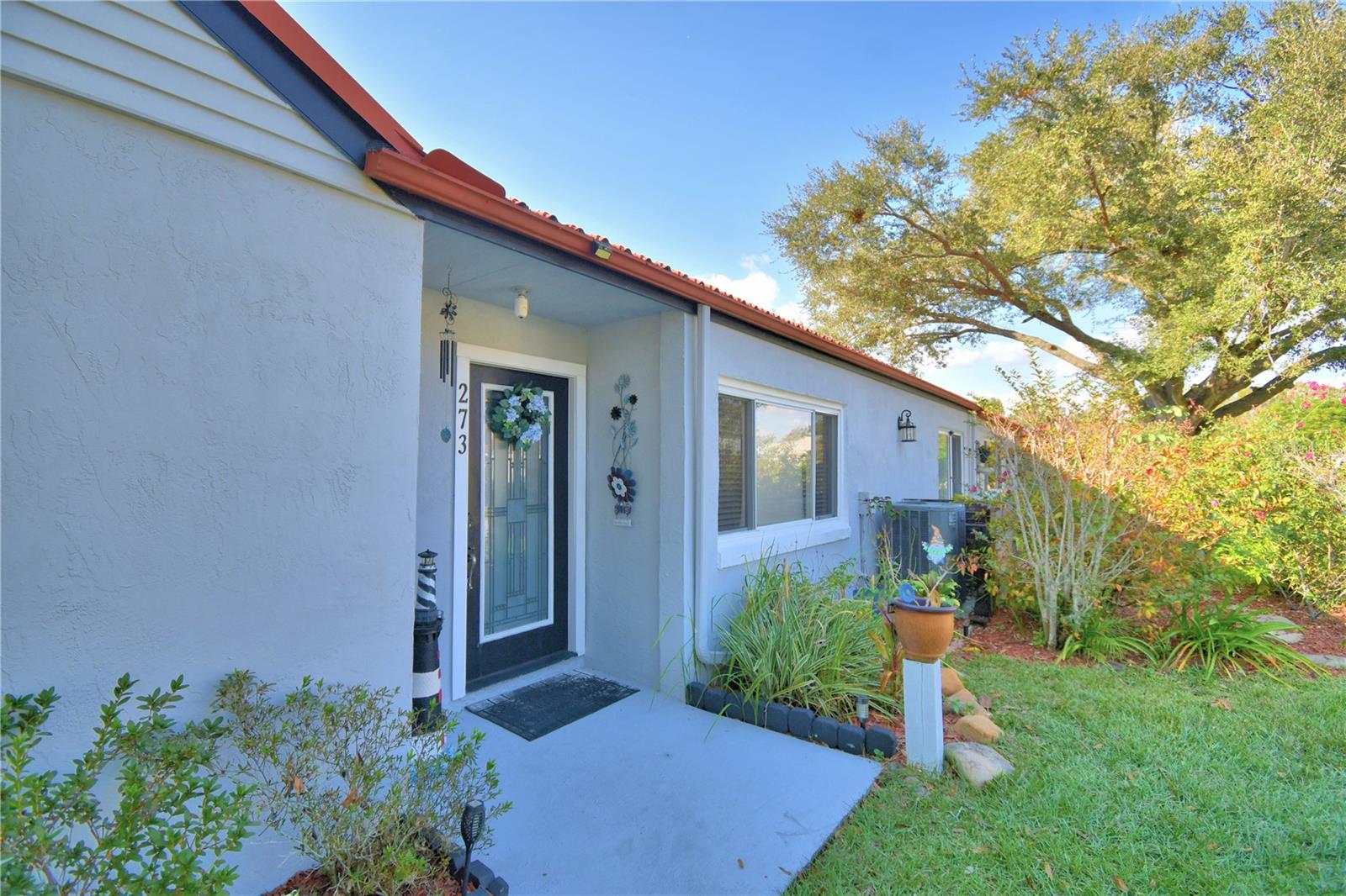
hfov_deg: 100.4
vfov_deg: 77.3
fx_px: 561
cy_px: 448
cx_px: 673
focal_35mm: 15
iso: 100
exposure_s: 1/250
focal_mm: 10
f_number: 5
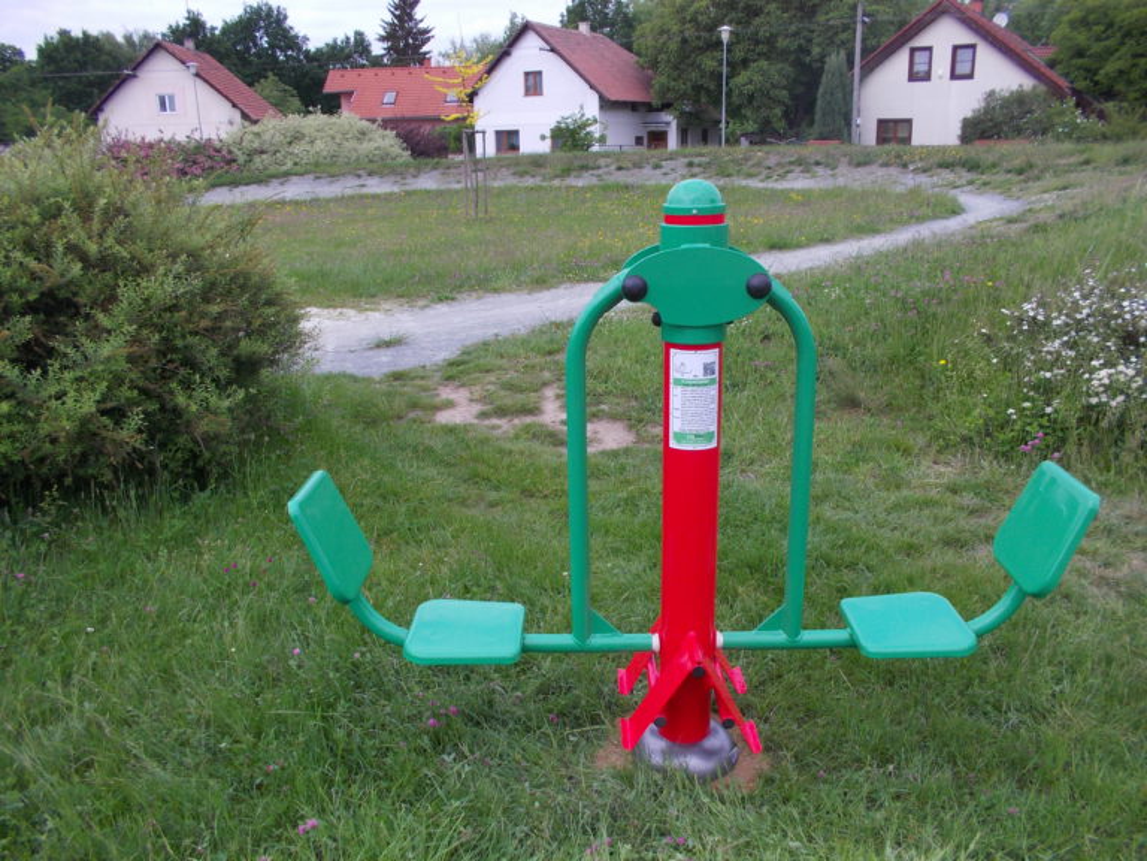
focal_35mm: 29
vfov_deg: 48.2
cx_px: 574
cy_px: 430
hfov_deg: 61.7
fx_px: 961
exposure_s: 1/400
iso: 80
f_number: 3.3
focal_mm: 4.1
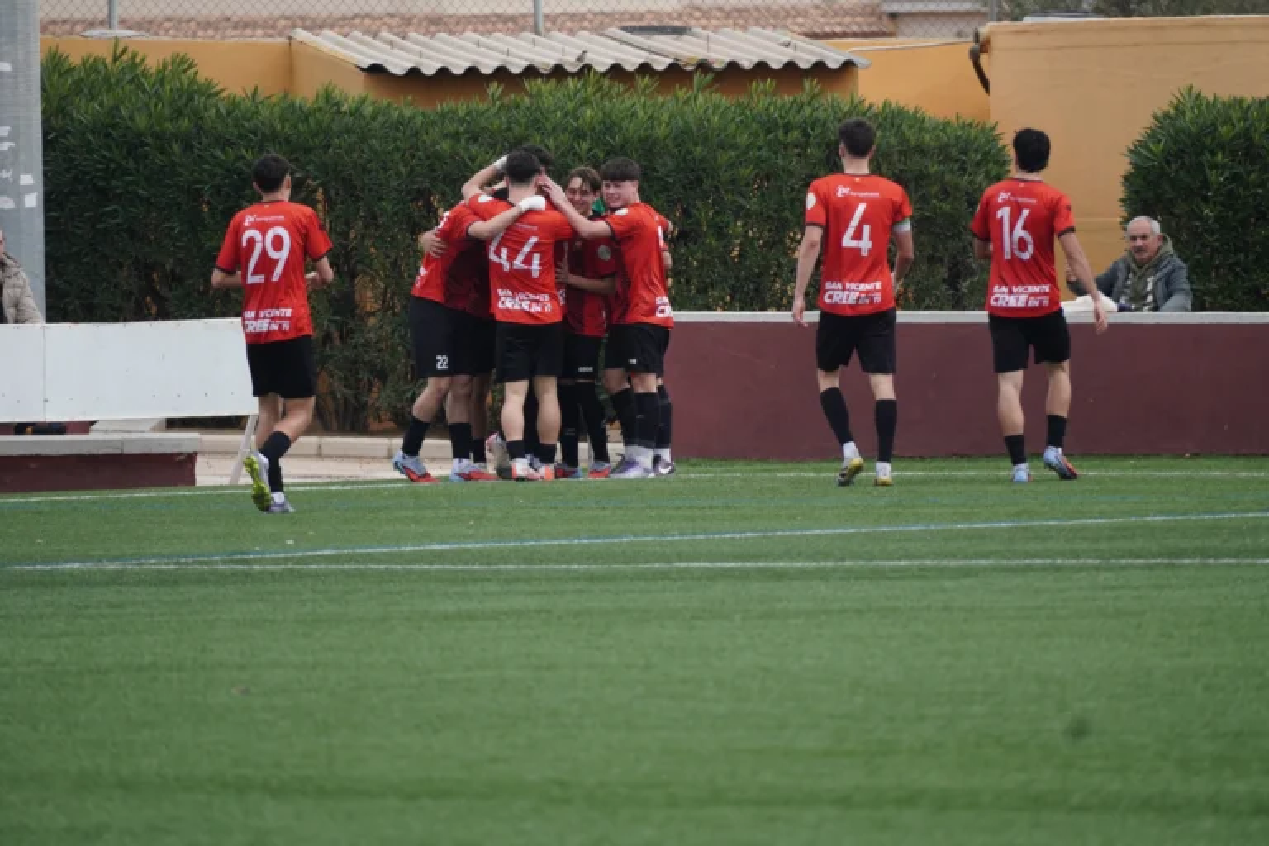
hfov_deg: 3.9
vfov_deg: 2.6
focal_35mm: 525
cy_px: 423
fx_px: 18505
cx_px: 634
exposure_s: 1/1000
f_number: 6.3
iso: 400
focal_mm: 350
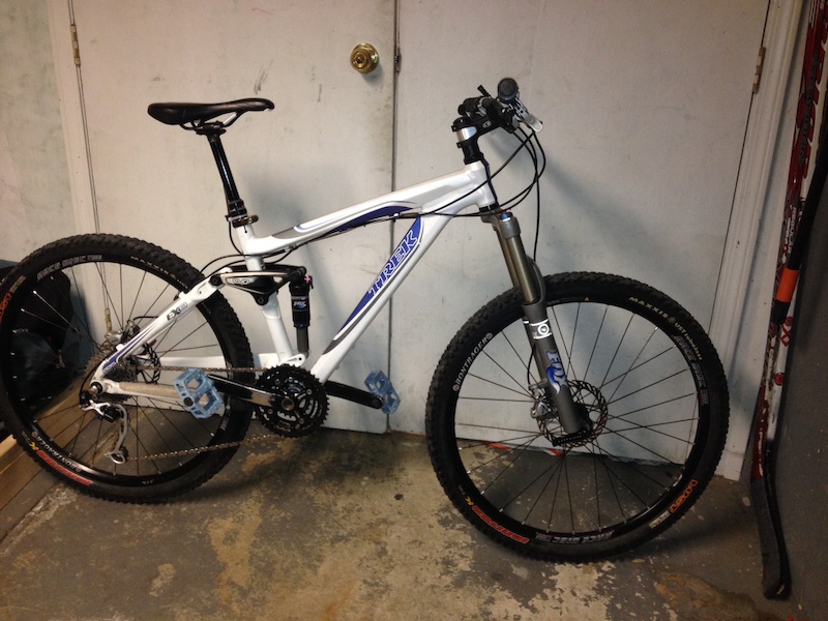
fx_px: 837
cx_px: 414
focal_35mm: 35
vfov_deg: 40.7
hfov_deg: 52.6
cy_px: 310
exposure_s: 1/20
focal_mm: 4.28
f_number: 2.4
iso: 160
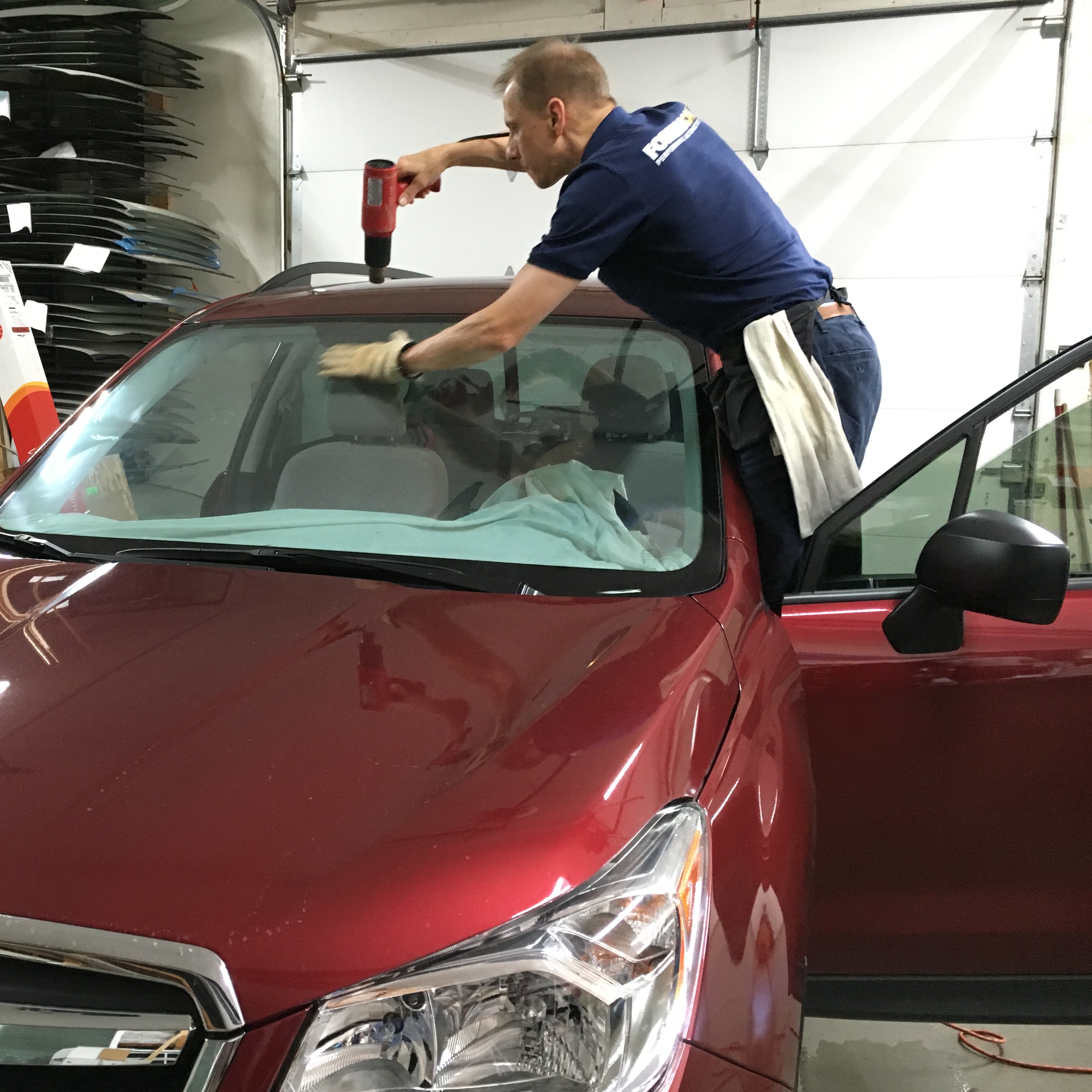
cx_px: 367
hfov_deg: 45.4
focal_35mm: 36
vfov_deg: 46.0
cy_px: 535
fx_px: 1285
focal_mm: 4.15
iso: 200
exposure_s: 1/30
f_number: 2.2
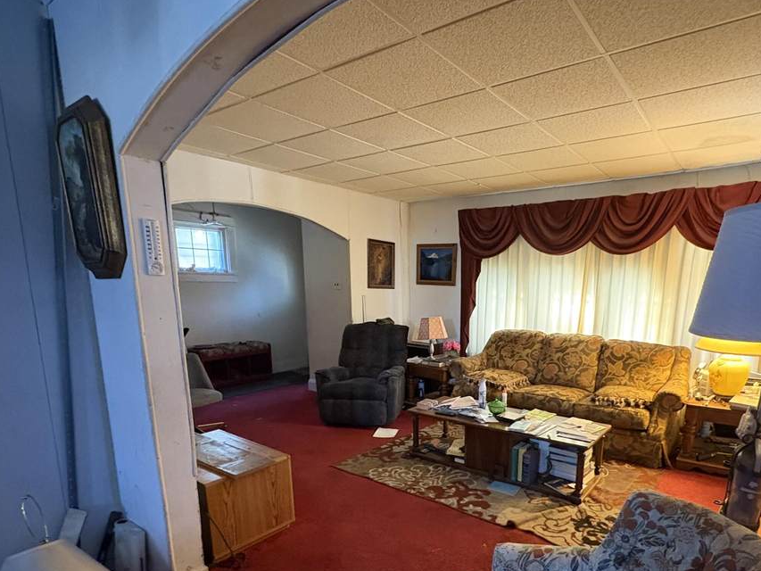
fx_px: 462
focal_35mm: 21
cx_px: 438
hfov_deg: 78.5
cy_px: 382
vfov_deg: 61.9
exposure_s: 1/40
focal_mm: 2.22
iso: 1000
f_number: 2.2
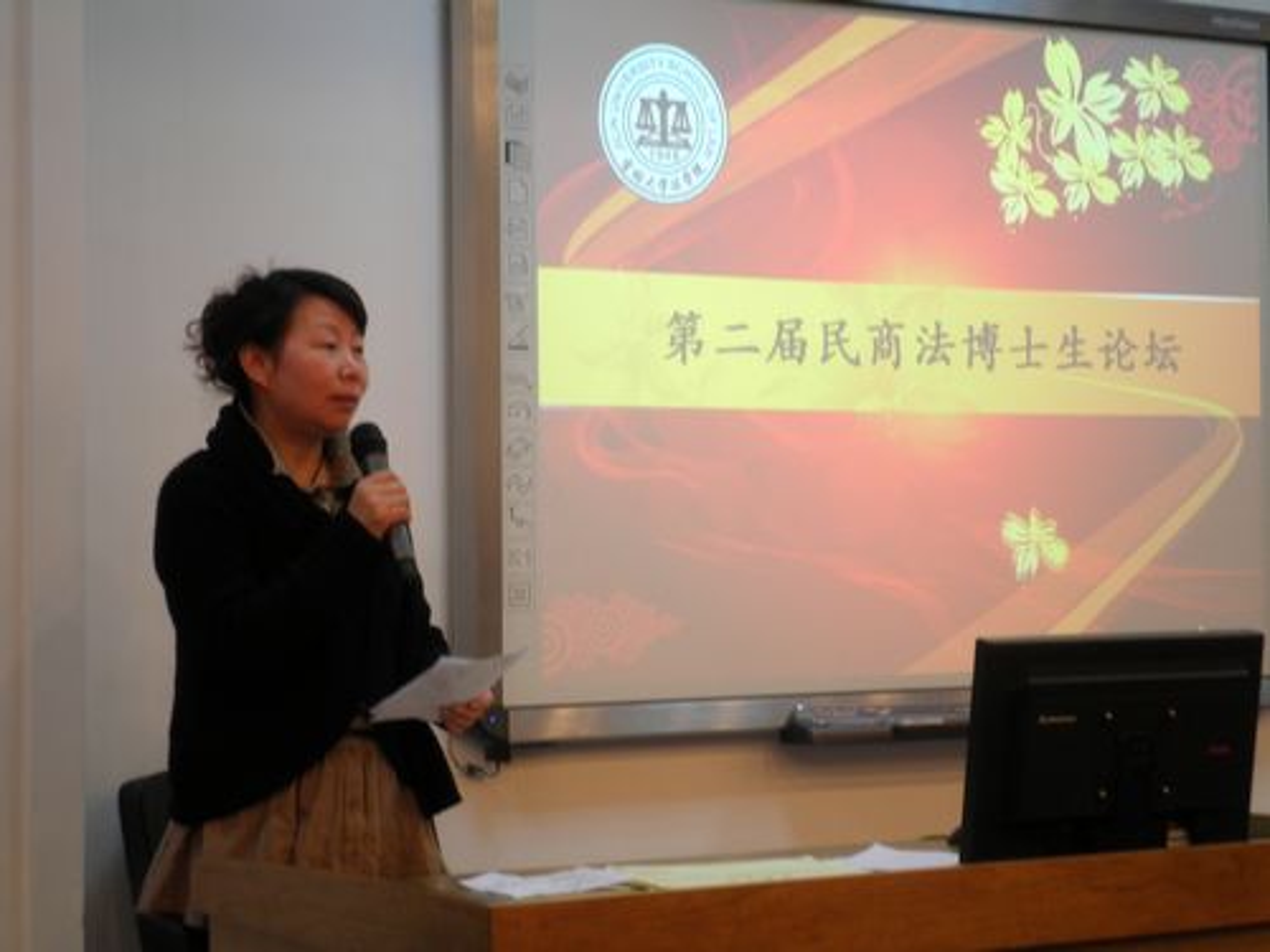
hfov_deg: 26.7
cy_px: 476
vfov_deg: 20.2
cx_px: 635
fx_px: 2678
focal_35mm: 73
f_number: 4.7
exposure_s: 1/20
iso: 160
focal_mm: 13
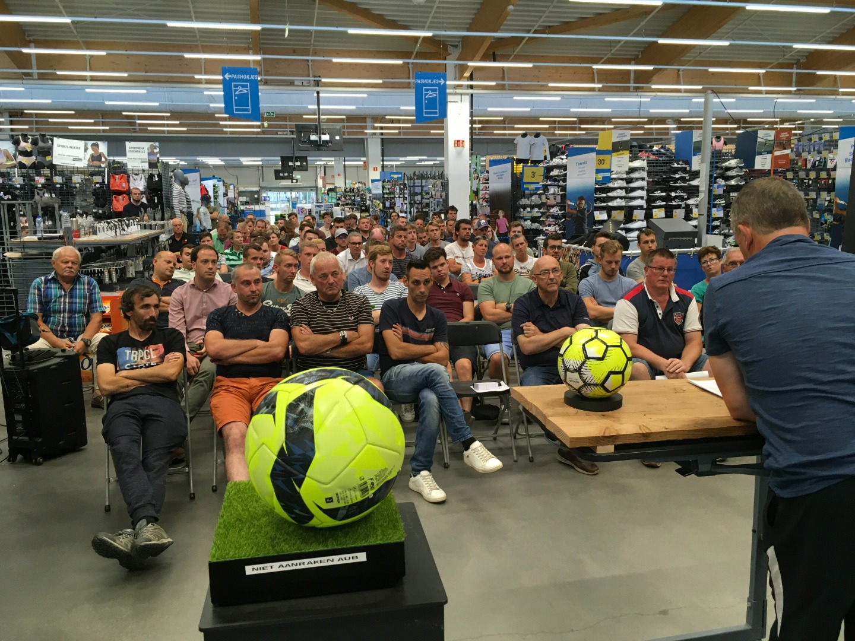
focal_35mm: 29
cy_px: 320
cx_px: 428
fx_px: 716
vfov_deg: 48.2
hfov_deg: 61.7
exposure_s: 1/33
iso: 40
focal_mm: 4.15
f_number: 2.2
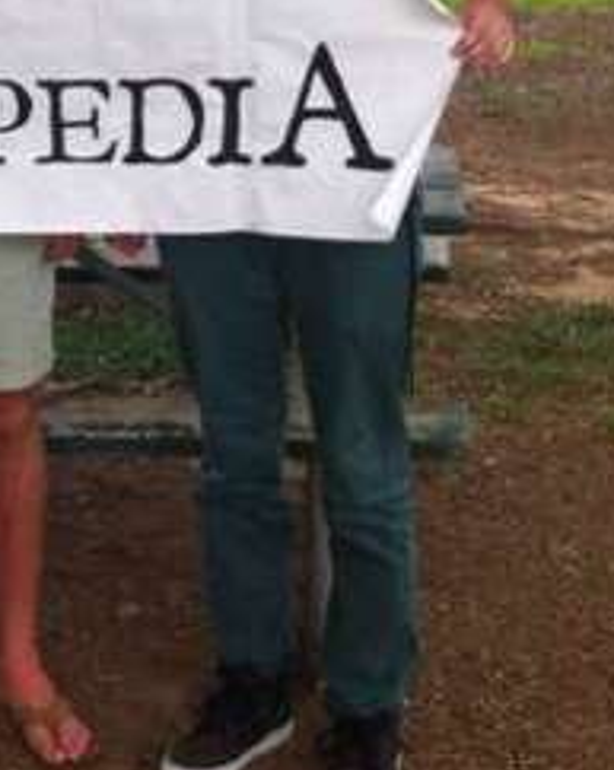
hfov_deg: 13.2
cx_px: -130
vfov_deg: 16.6
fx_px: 2572
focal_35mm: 113
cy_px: -25
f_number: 2.8
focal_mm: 3.85
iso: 80
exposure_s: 1/241
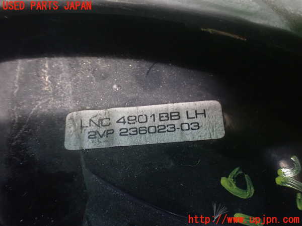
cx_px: 151
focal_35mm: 30
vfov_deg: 46.8
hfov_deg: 60.0
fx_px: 262
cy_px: 113
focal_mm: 5.4
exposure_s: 1/30
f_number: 2.3
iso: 1250
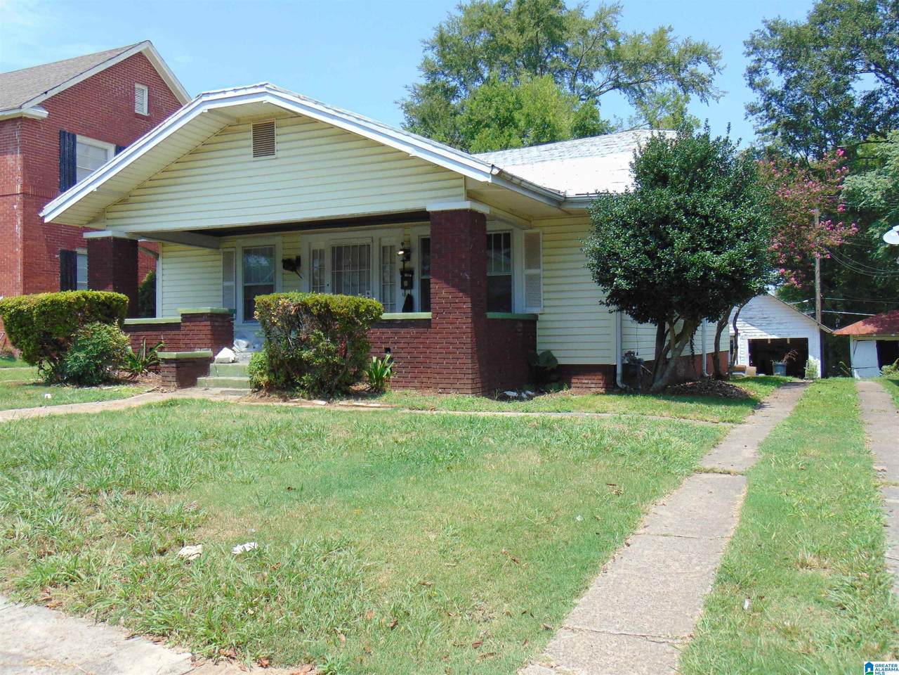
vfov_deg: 42.9
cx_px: 450
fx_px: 857
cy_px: 338
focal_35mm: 33
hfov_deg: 55.4
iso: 80
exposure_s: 1/800
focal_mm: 5.8
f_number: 3.2
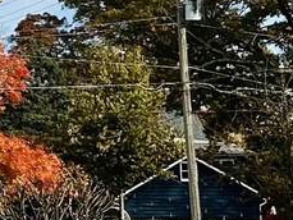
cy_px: -29
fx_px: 1135
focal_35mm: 134
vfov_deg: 10.9
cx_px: -417
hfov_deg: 11.9
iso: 80
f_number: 1.78
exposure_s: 1/4184
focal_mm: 6.86
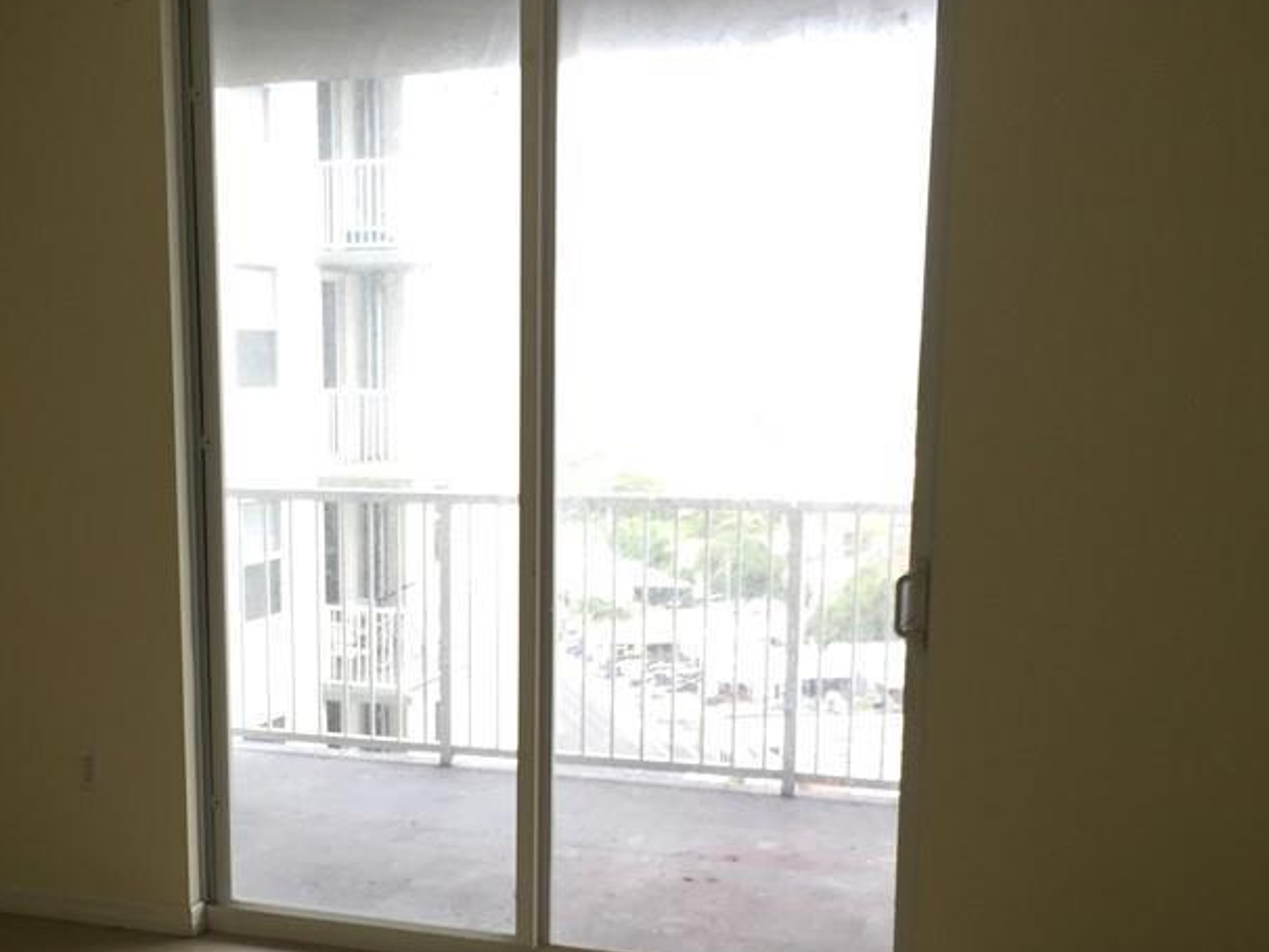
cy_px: 678
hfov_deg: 38.4
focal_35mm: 49
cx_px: 415
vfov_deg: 29.4
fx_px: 1797
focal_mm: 4.15
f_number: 2.2
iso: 40
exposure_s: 1/120
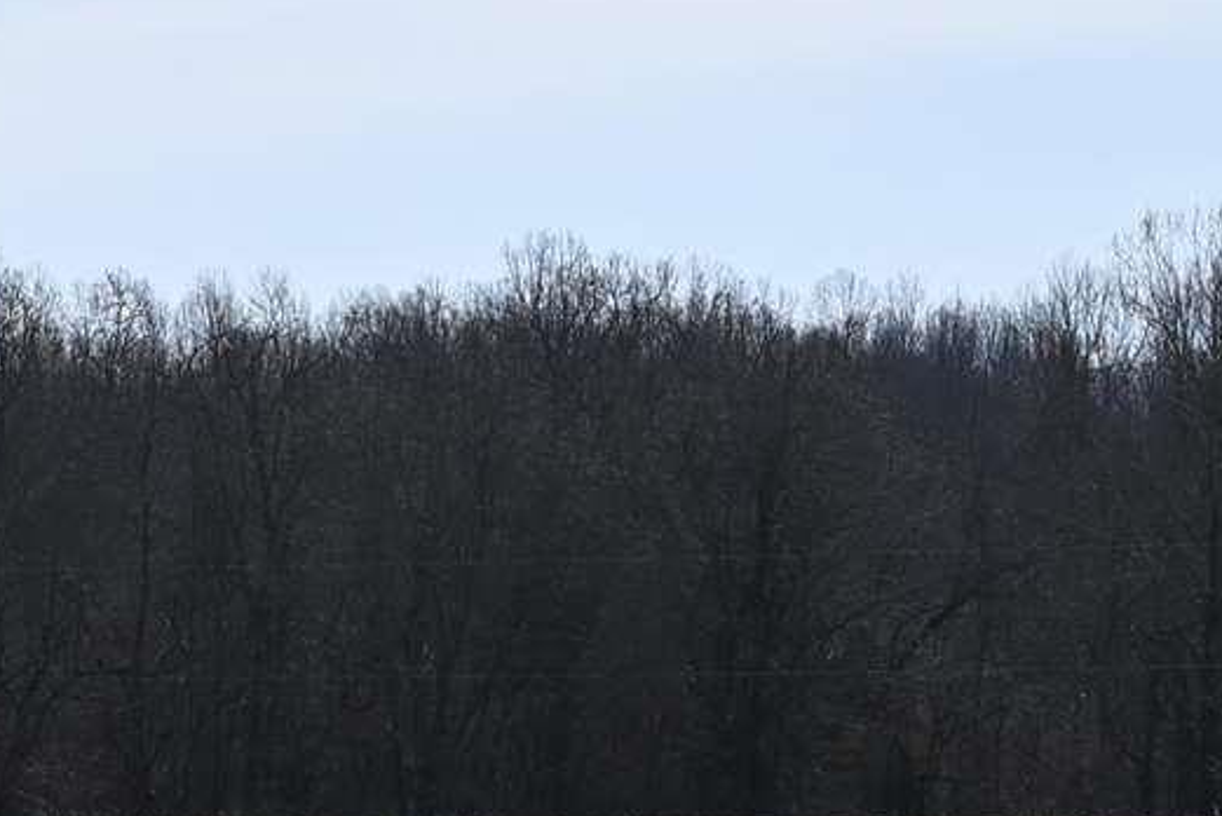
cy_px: 549
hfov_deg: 9.0
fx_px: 7404
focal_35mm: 218
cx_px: -1046
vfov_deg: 6.3
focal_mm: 37
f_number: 8
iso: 100
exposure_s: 1/500
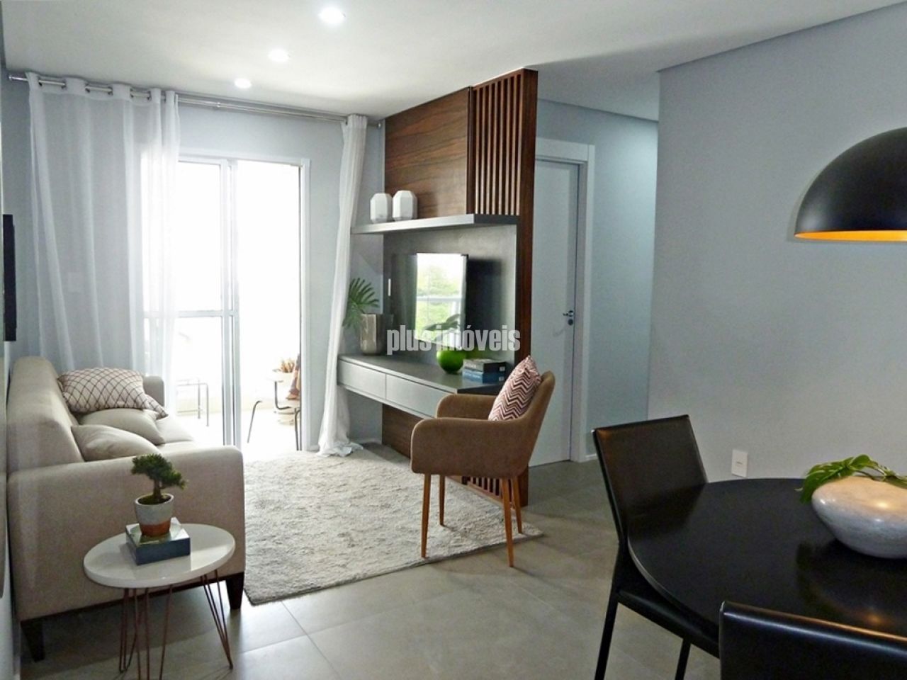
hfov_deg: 69.4
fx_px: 655
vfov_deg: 54.9
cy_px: 340
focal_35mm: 25
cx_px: 454
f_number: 3.3
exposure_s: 1/30
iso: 200
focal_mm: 4.1
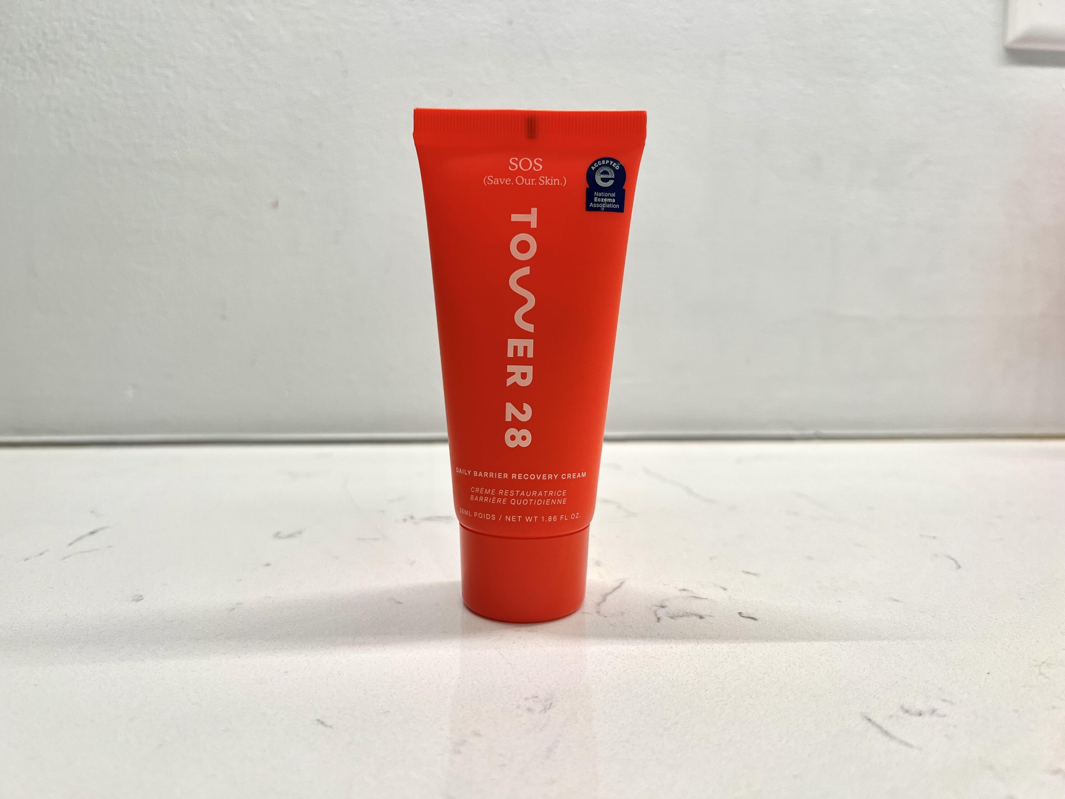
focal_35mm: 26
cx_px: 532
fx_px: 800
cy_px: 400
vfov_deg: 53.1
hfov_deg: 67.3
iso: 64
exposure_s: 1/120
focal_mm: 5.7
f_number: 1.5
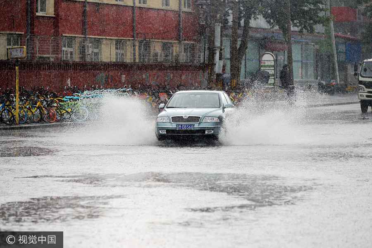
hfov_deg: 10.3
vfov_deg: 6.9
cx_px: 186
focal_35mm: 200
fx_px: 2065
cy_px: 124
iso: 2500
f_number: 5
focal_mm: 200
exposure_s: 1/640
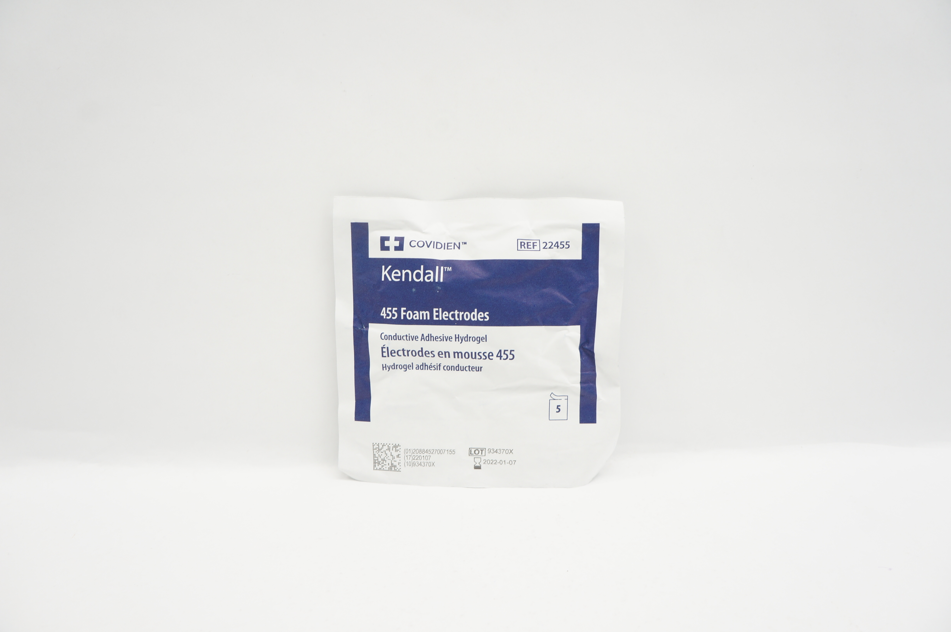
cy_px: 316
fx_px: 712
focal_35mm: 27
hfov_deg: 67.4
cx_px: 476
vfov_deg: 47.8
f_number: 6.3
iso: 200
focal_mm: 18
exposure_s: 1/25
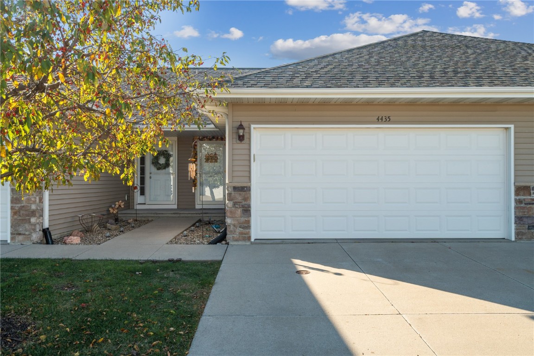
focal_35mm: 30
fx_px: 445
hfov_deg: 61.9
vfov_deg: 43.6
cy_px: 178
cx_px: 267
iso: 400
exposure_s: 1/125
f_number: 10
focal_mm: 30
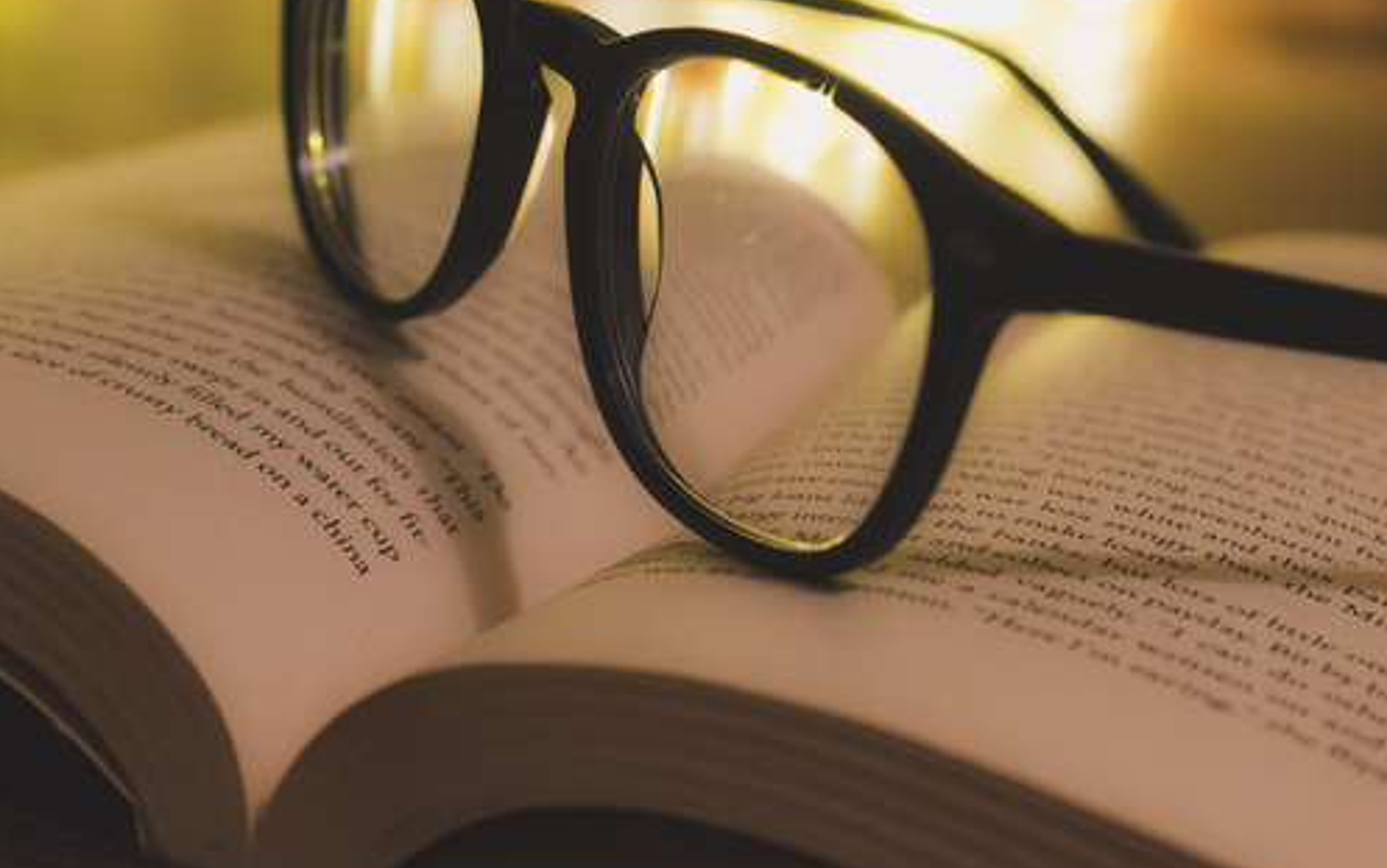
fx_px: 3630
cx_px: 561
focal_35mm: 96
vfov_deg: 13.6
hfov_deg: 21.6
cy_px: 338
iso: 800
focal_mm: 52
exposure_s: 1/10
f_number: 5.6
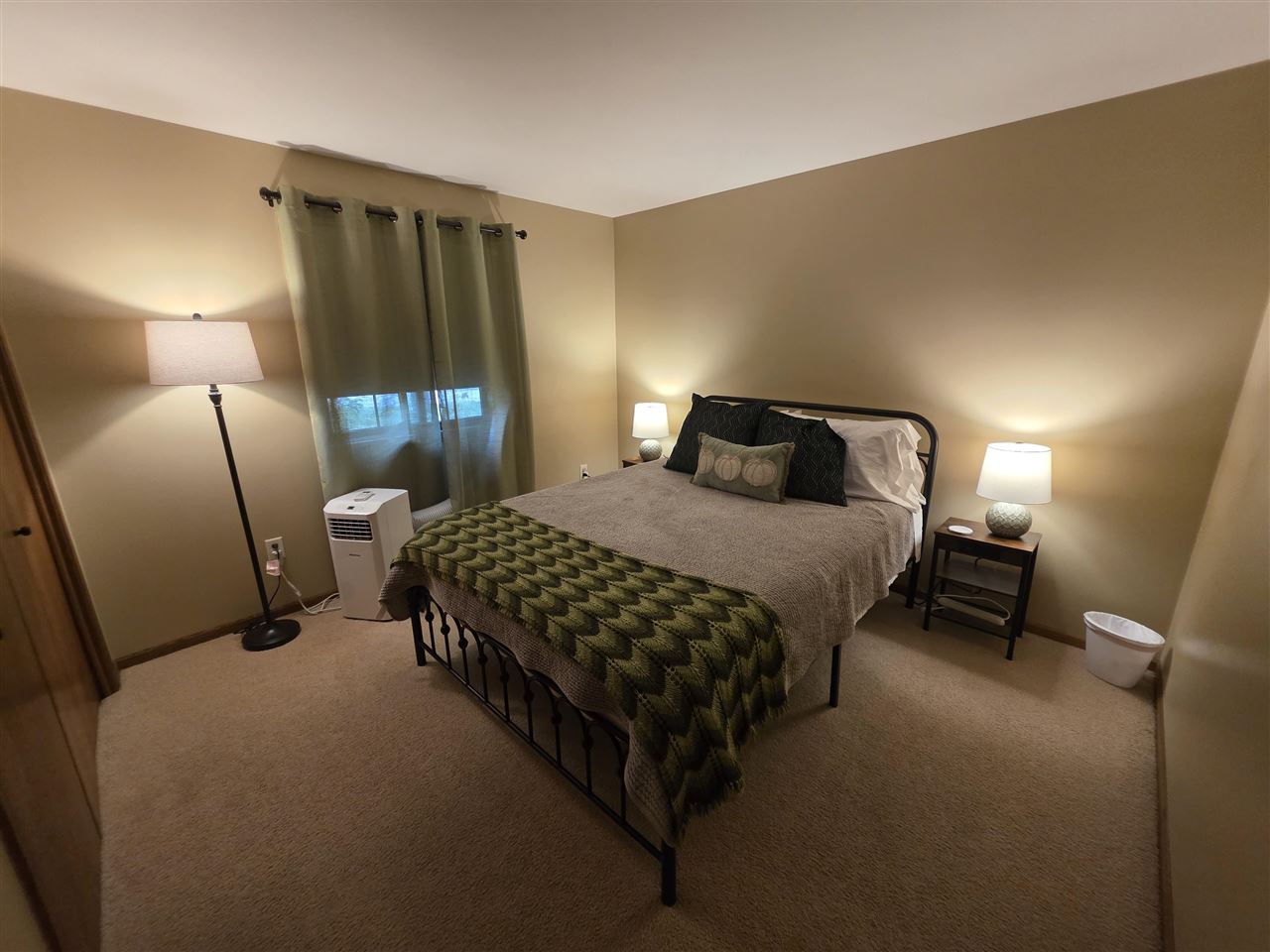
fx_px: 477
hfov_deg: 106.2
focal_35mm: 13
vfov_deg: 89.9
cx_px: 635
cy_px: 476
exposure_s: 1/60
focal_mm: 2.2
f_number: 1.9
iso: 500
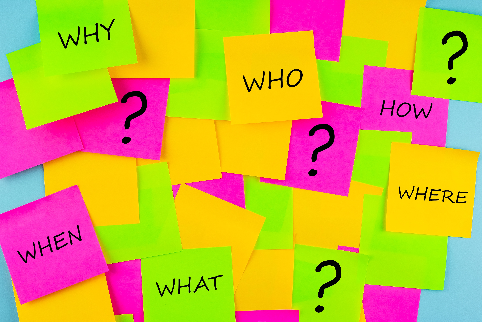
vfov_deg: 25.5
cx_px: 241
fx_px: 710
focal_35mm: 53
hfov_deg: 37.5
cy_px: 161
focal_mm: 35
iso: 200
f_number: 8
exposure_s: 1/150
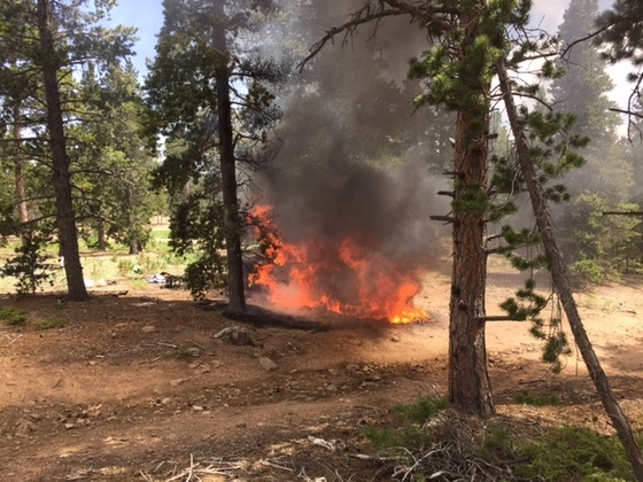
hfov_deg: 61.7
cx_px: 322
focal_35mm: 29
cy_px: 241
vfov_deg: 48.2
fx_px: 539
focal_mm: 4.15
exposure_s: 1/460
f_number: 2.2
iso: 32
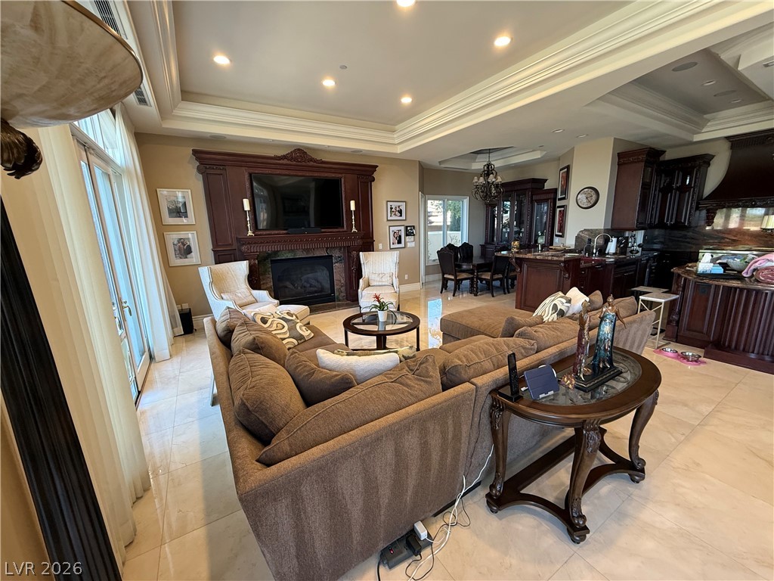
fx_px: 313
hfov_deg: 102.1
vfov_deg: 85.7
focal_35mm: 14
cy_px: 290
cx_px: 387
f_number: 2.2
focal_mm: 2.22
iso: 200
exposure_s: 1/60
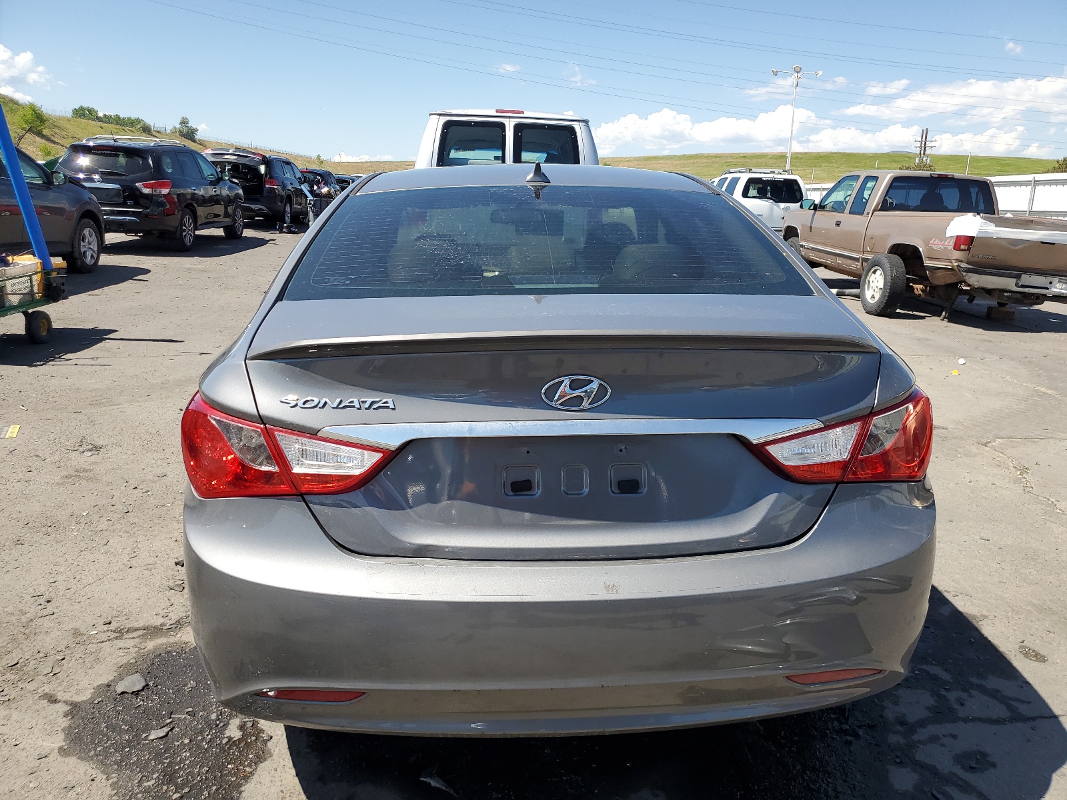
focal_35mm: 26
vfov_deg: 53.1
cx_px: 534
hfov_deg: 67.3
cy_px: 400
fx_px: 801
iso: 50
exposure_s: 1/2000
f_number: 1.5
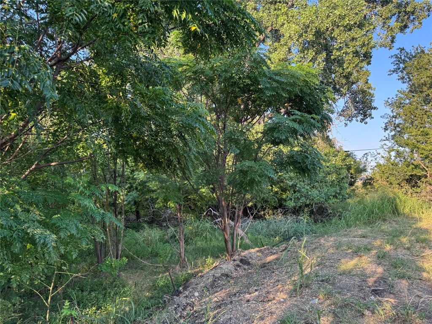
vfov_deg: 56.8
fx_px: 300
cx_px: 216
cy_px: 162
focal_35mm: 24
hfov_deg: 71.6
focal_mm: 6.76
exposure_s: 1/309
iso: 80
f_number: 1.78
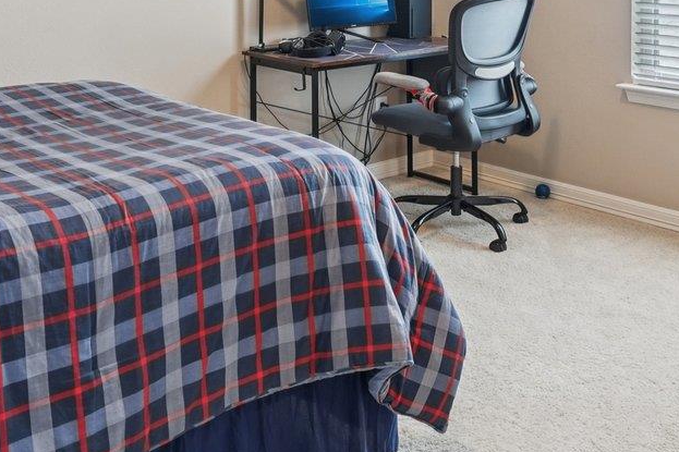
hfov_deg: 42.4
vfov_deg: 26.4
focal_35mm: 46
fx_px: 867
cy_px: -72
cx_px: 429
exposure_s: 1/8
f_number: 8
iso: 400
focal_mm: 14
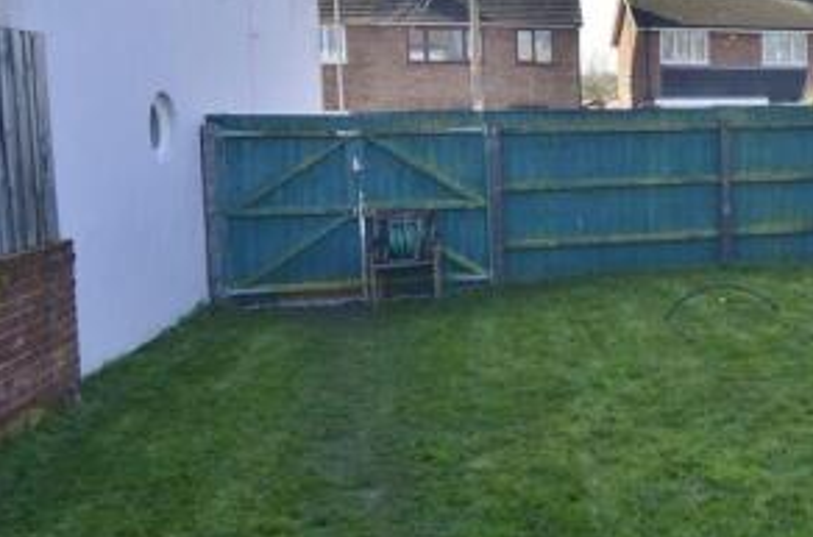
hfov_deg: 45.5
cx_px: 771
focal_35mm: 37
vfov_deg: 35.4
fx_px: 836
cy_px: 189
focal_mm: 11
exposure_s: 1/640
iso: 400
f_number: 5.6
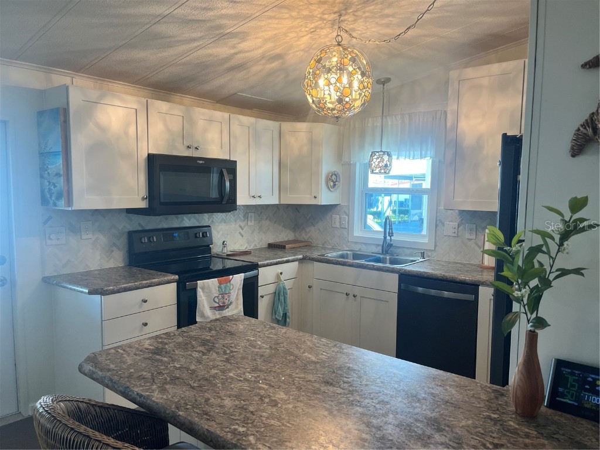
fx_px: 451
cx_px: 300
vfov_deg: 53.1
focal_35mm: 26
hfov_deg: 67.3
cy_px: 225
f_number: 1.6
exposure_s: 1/120
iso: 100
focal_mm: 5.1
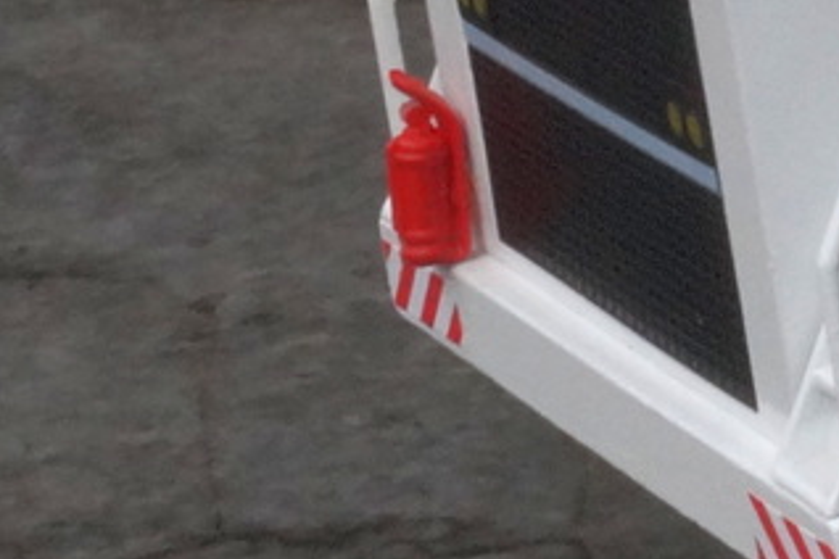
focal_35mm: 264
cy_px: -589
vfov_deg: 5.1
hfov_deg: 7.3
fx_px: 6152
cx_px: 1955
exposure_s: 1/60
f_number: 25
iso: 640
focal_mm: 28
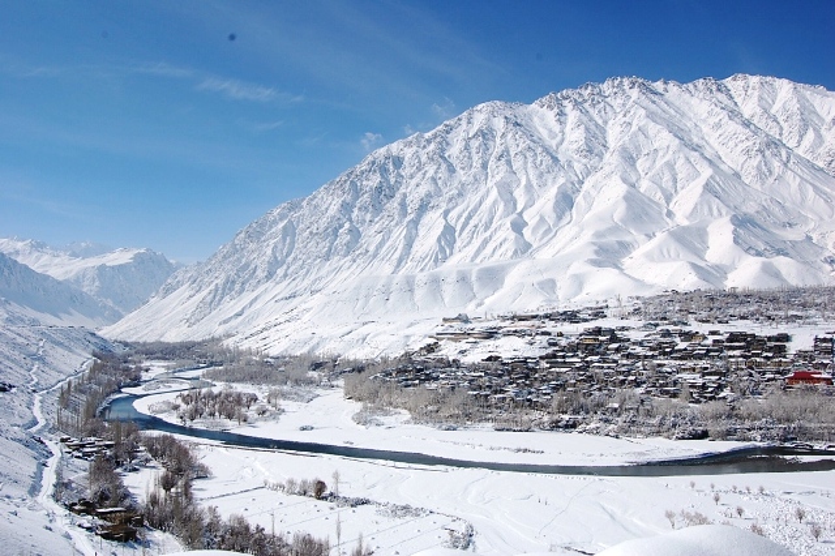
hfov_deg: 62.0
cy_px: 278
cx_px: 418
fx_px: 695
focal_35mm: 30
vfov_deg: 43.6
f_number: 13
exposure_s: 1/640
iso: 200
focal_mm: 20
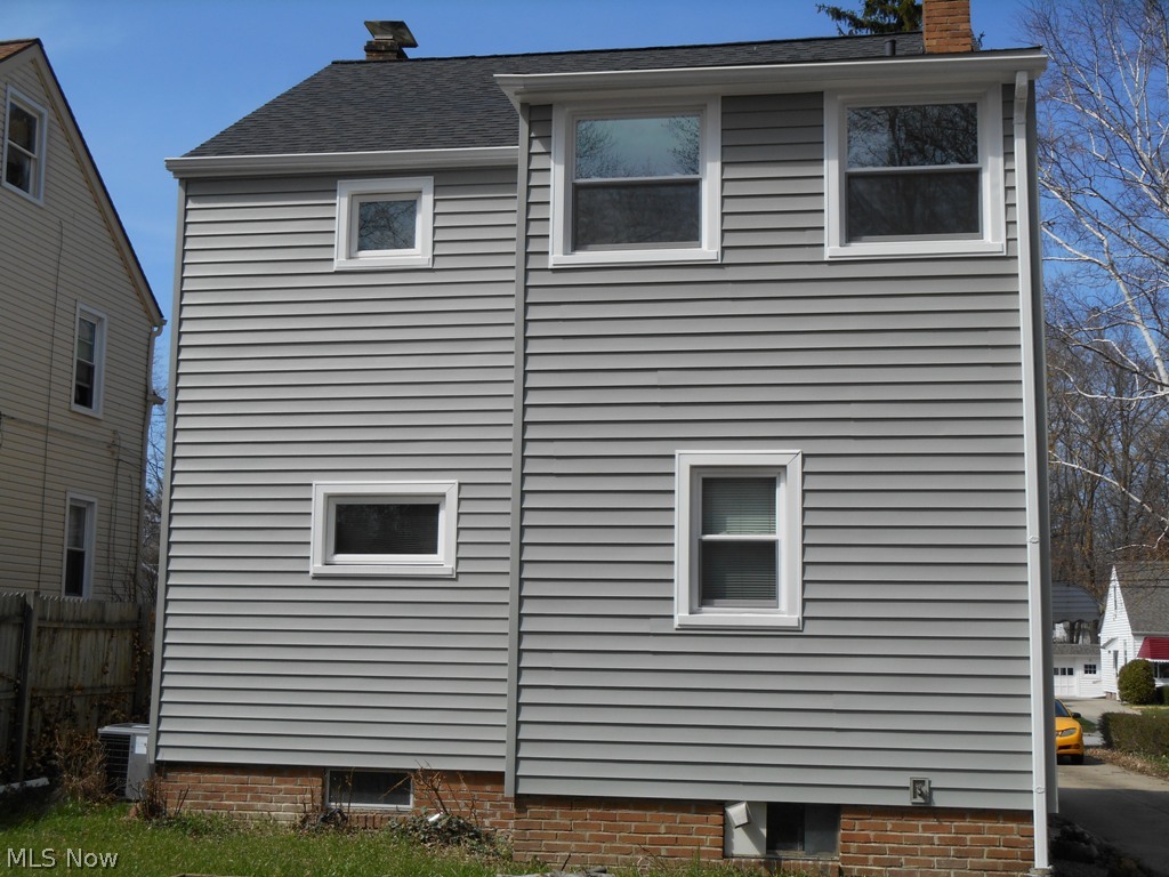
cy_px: 438
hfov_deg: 41.2
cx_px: 584
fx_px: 1553
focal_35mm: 46
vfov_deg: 31.5
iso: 80
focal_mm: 8.3
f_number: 4
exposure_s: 1/800
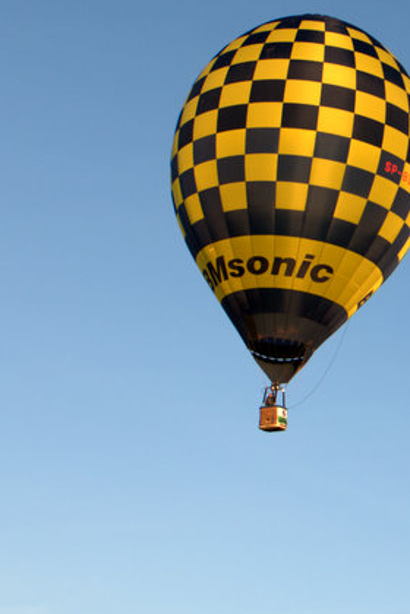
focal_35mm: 100
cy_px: 167
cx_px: 340
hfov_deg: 13.6
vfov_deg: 20.3
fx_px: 1707
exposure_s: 1/800
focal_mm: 35
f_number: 4
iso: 200
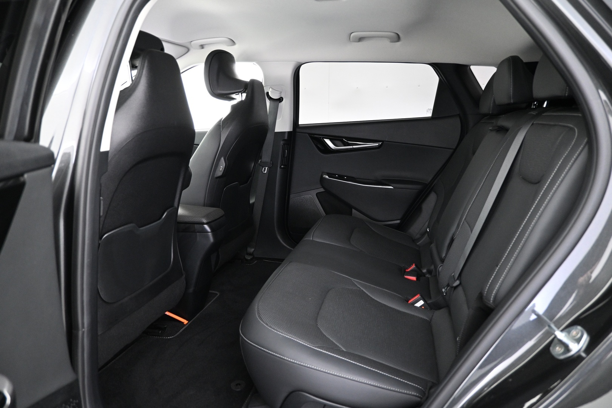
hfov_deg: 73.7
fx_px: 408
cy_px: 204
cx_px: 306
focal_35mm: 24
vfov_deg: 53.1
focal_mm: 16
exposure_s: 1/8
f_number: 3.5
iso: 1600
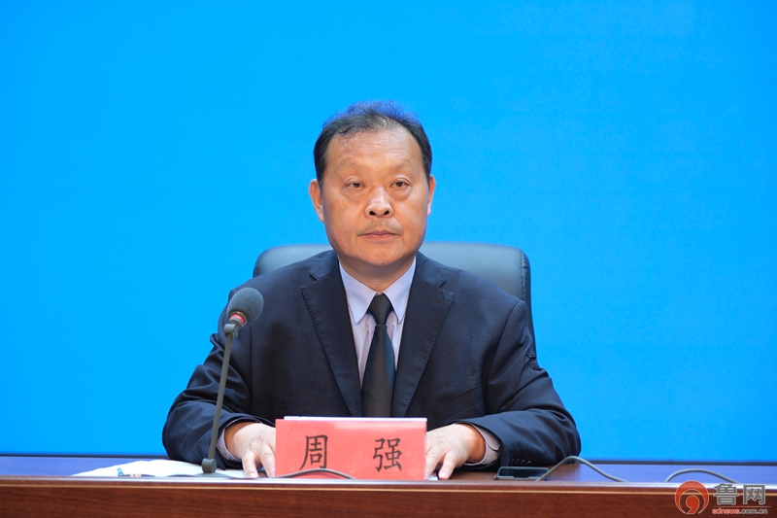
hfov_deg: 19.5
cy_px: 259
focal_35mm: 105
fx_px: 2266
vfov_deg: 13.0
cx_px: 388
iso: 800
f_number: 4
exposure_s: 1/38
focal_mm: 69.8
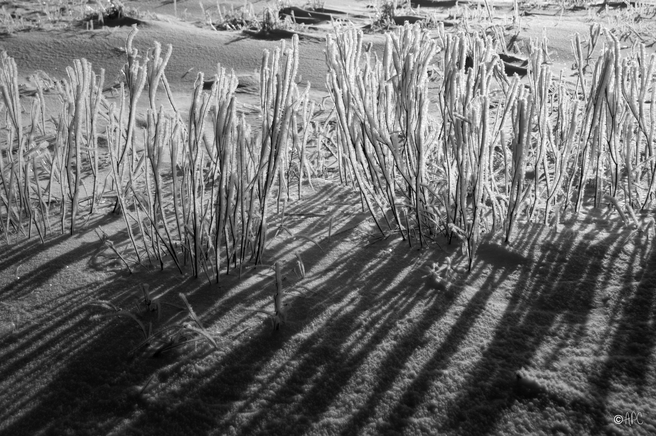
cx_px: 328
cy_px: 218
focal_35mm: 75
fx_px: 1365
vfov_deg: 18.1
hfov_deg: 27.0
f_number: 4.5
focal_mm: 50
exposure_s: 1/5000
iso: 200
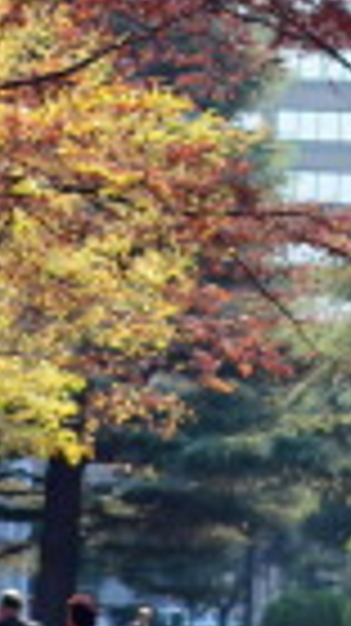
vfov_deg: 8.5
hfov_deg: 4.8
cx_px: 418
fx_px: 4194
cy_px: 16
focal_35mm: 253
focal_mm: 13.4
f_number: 3.7
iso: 80
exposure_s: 1/160
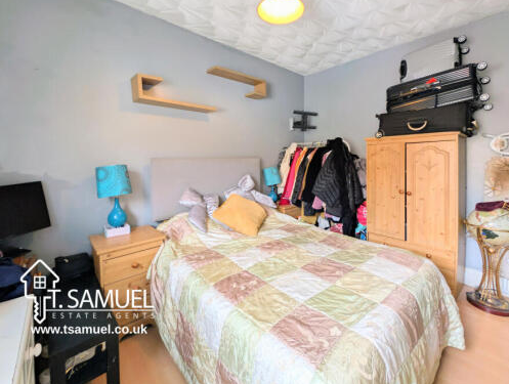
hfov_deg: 101.9
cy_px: 169
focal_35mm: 14
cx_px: 264
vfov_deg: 85.5
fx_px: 206
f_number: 1.95
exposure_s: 1/50
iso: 78
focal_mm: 2.23
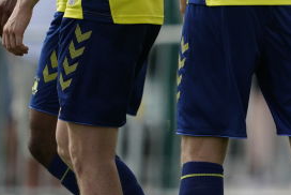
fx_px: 17033
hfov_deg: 1.0
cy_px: -3
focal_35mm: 2105
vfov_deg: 0.7
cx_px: 503
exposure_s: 1/3200
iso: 1000
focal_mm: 560
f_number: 4
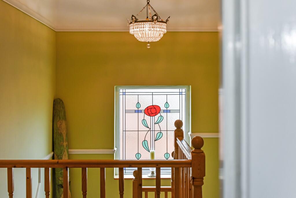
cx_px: 148
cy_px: 99
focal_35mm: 50
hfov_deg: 39.6
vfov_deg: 27.0
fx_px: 411
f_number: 8
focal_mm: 50
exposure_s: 1/60
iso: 400
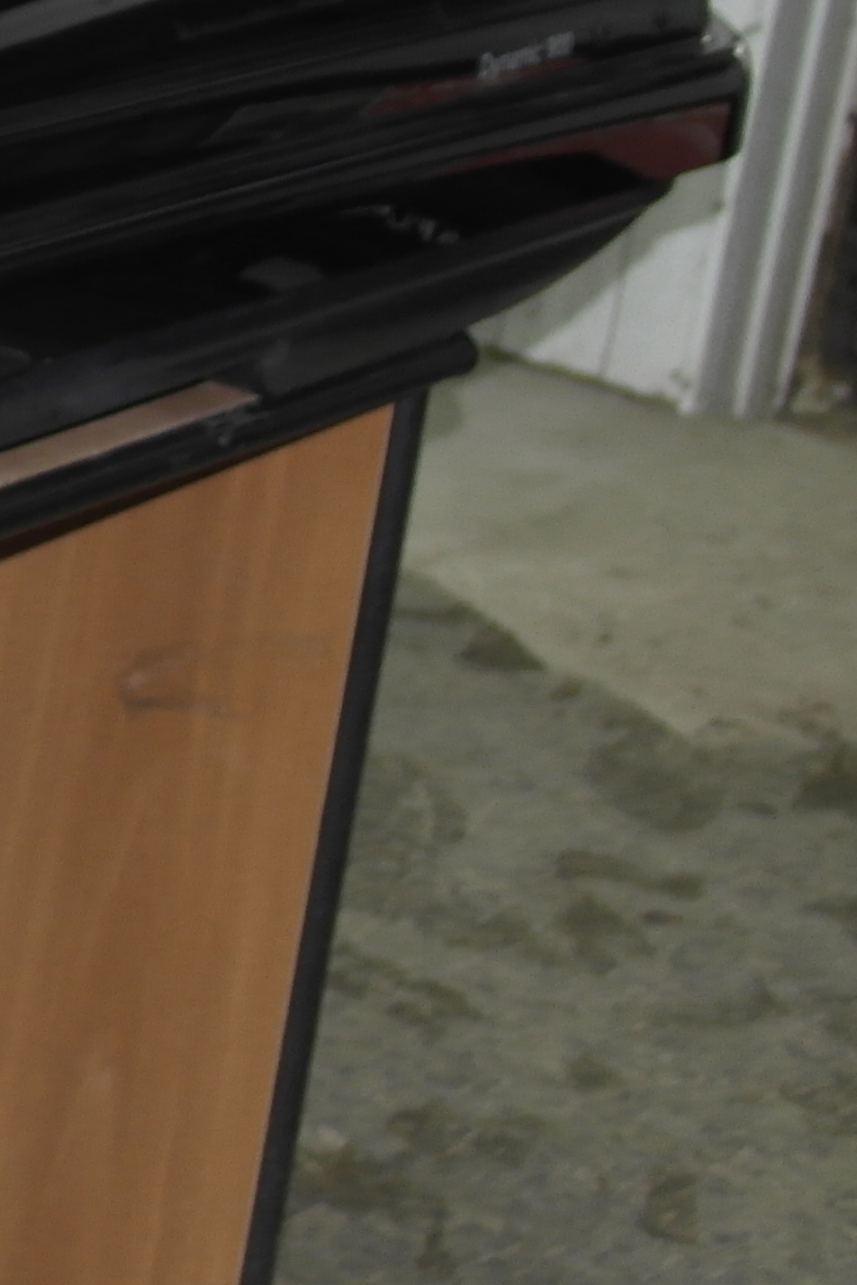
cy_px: 244
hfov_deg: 9.8
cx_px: -1477
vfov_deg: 17.6
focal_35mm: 115
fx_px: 4104
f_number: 3.5
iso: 200
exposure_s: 1/40
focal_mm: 20
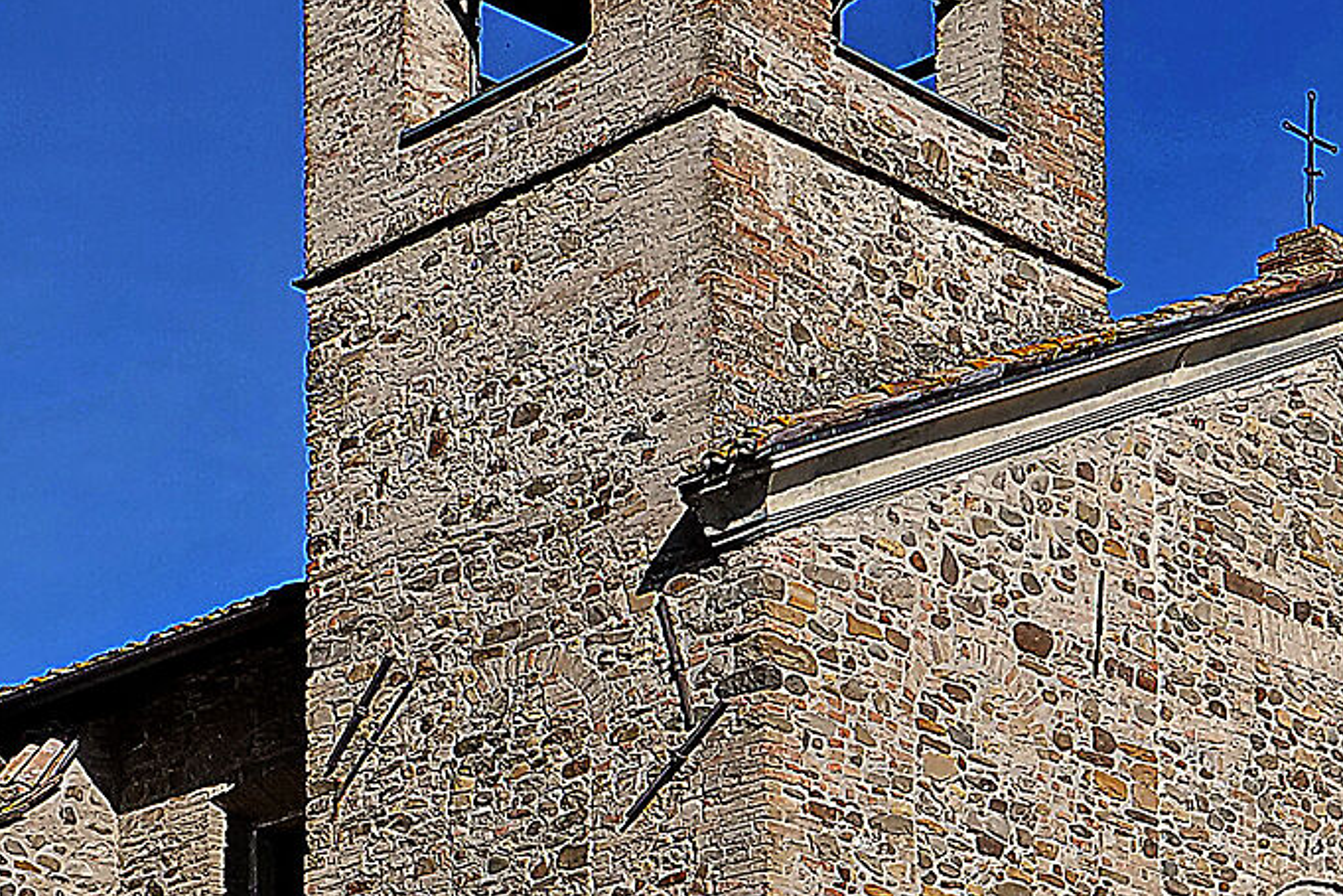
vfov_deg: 15.5
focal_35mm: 88
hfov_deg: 22.7
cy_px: 559
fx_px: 3283
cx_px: 215
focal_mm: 12
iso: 200
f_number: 8
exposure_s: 1/1000
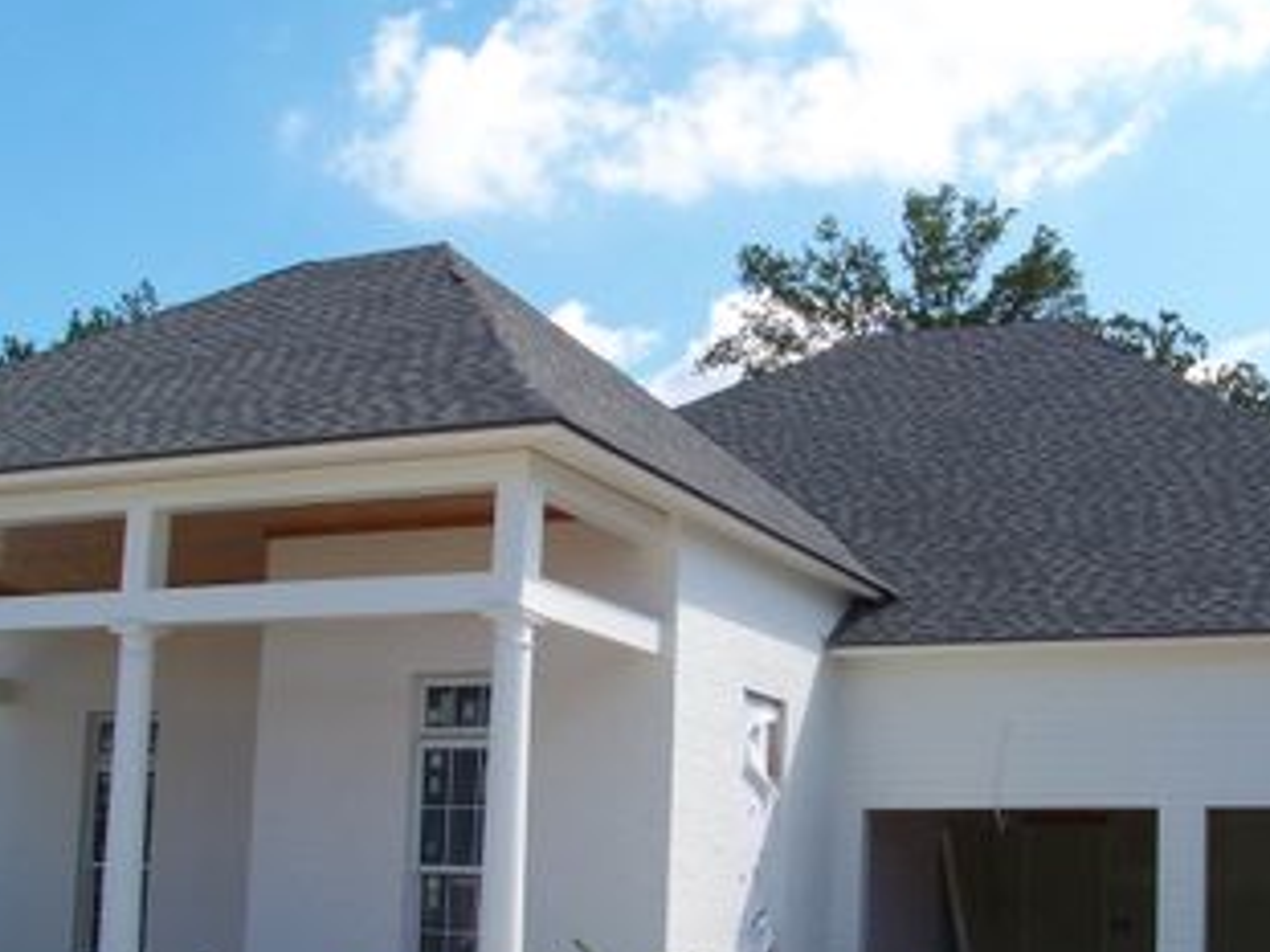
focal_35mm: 53
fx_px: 1944
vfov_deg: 27.3
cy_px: 660
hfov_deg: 36.2
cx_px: 625
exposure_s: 1/200
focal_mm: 5.85
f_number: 5.6
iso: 64
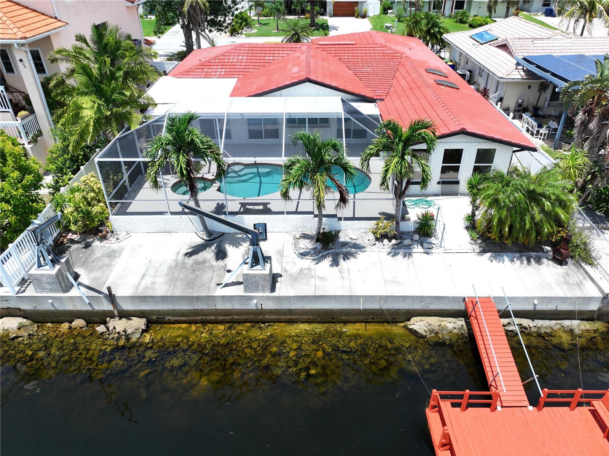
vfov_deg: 56.8
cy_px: 228
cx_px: 304
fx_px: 422
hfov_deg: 71.6
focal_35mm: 24
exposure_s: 1/320
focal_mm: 12.29
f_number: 3.5
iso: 100
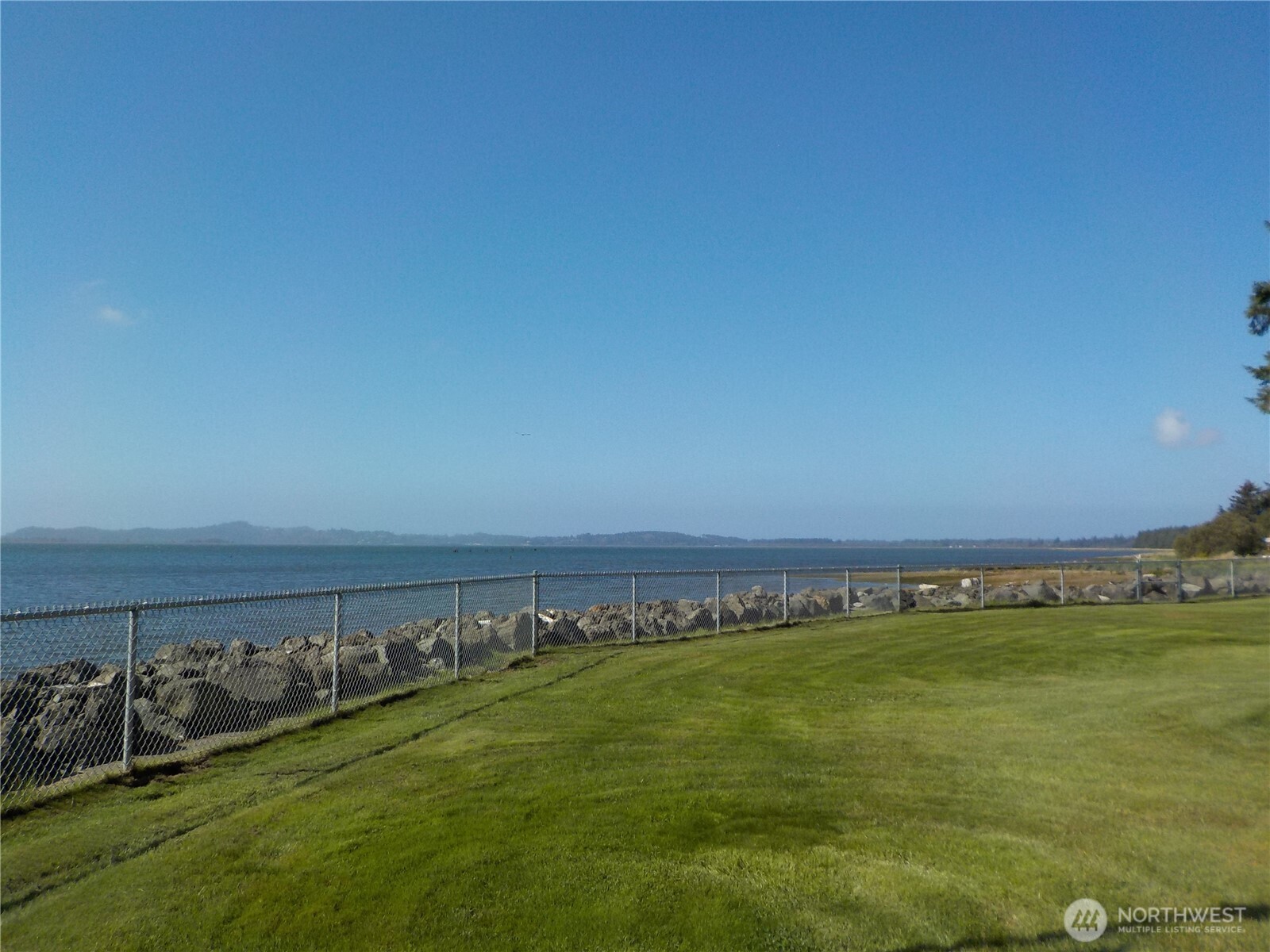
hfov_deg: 60.0
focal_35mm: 30
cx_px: 635
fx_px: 1101
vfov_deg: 46.8
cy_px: 476
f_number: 6.6
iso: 125
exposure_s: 1/500
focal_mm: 4.1
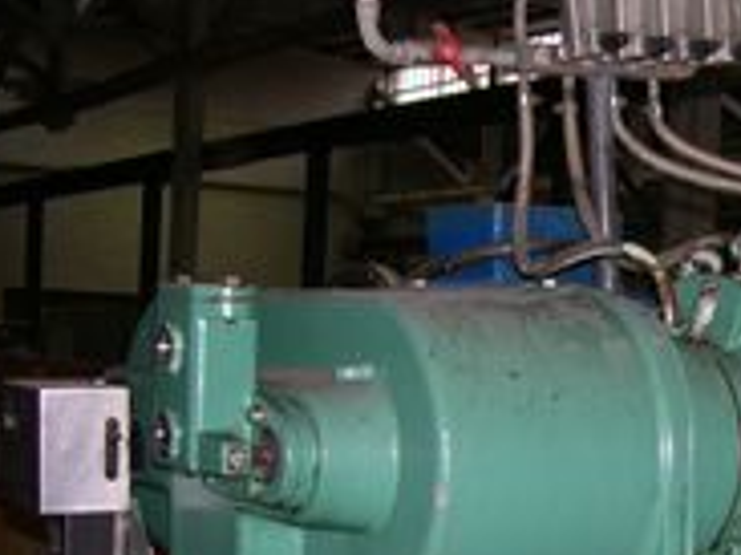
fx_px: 1776
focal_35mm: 83
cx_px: 753
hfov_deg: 22.6
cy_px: 506
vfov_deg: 17.5
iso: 140
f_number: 2.8
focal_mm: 8
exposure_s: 1/60
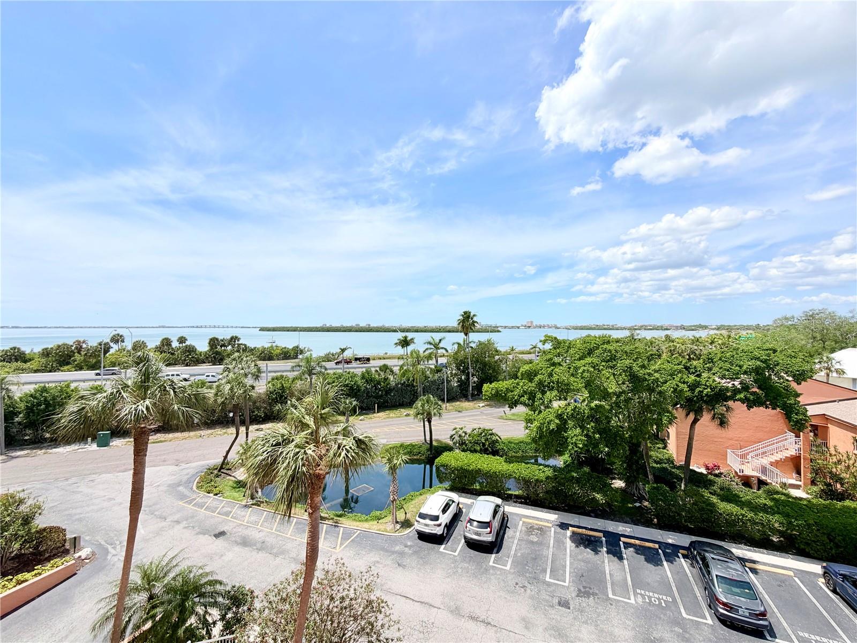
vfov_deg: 85.7
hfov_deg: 102.1
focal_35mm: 14
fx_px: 347
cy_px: 322
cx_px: 428
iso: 20
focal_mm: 2.22
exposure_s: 1/1399
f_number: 2.2
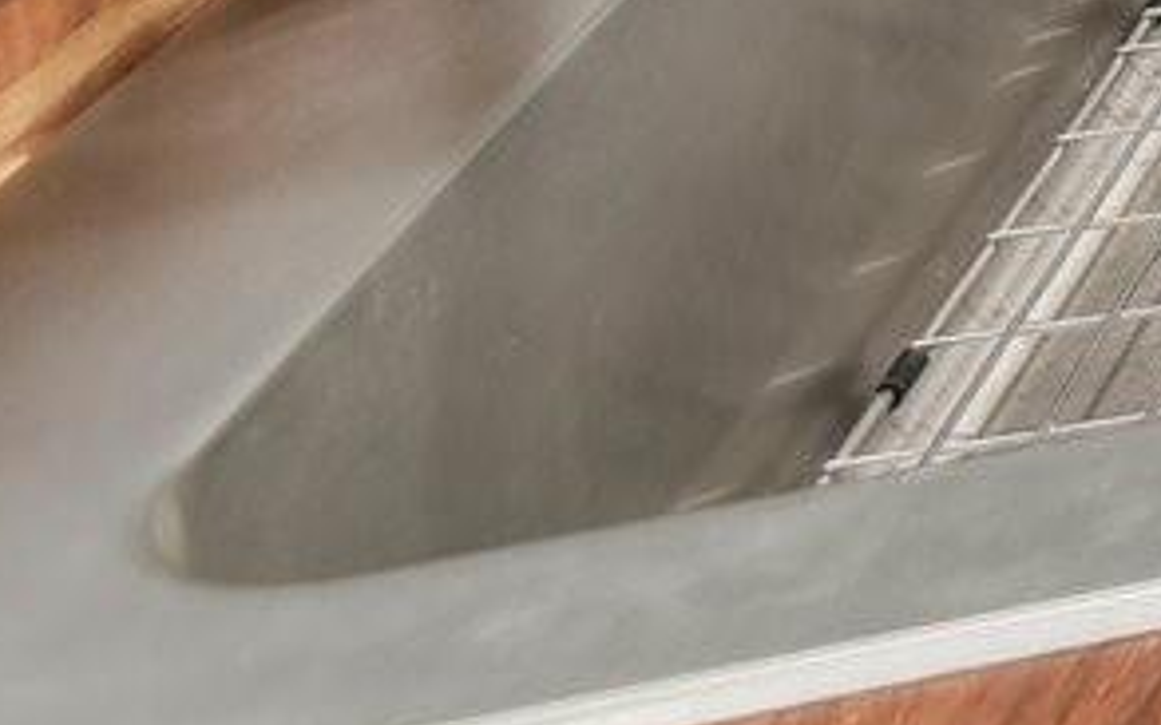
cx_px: 3649
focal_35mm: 107
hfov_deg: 10.8
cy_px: -1945
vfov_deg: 8.4
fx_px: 3385
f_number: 11
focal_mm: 15
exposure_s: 1/3.33
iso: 100
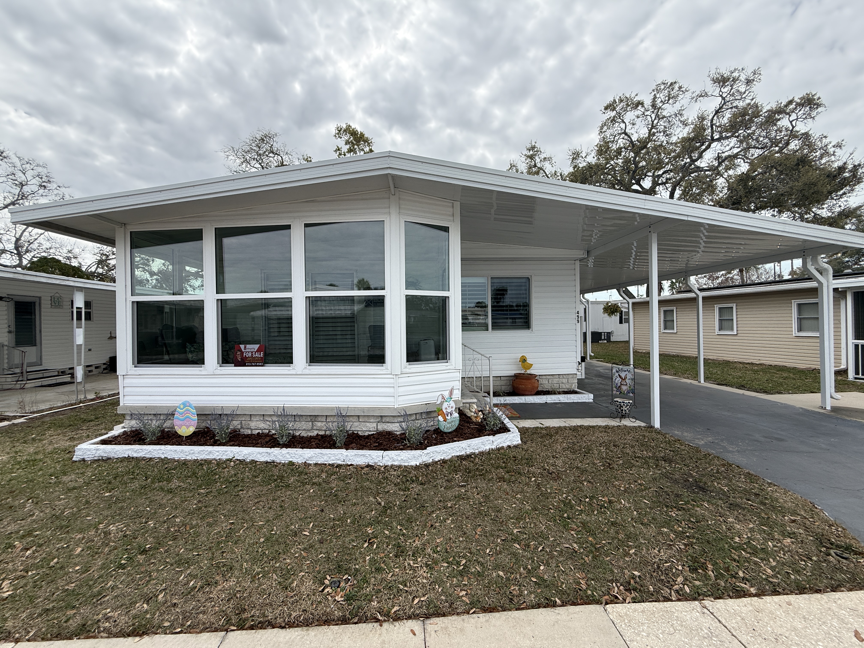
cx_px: 432
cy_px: 324
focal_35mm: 14
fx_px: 349
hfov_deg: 102.1
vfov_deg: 85.7
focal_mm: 2.22
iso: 50
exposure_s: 1/1312
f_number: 2.2
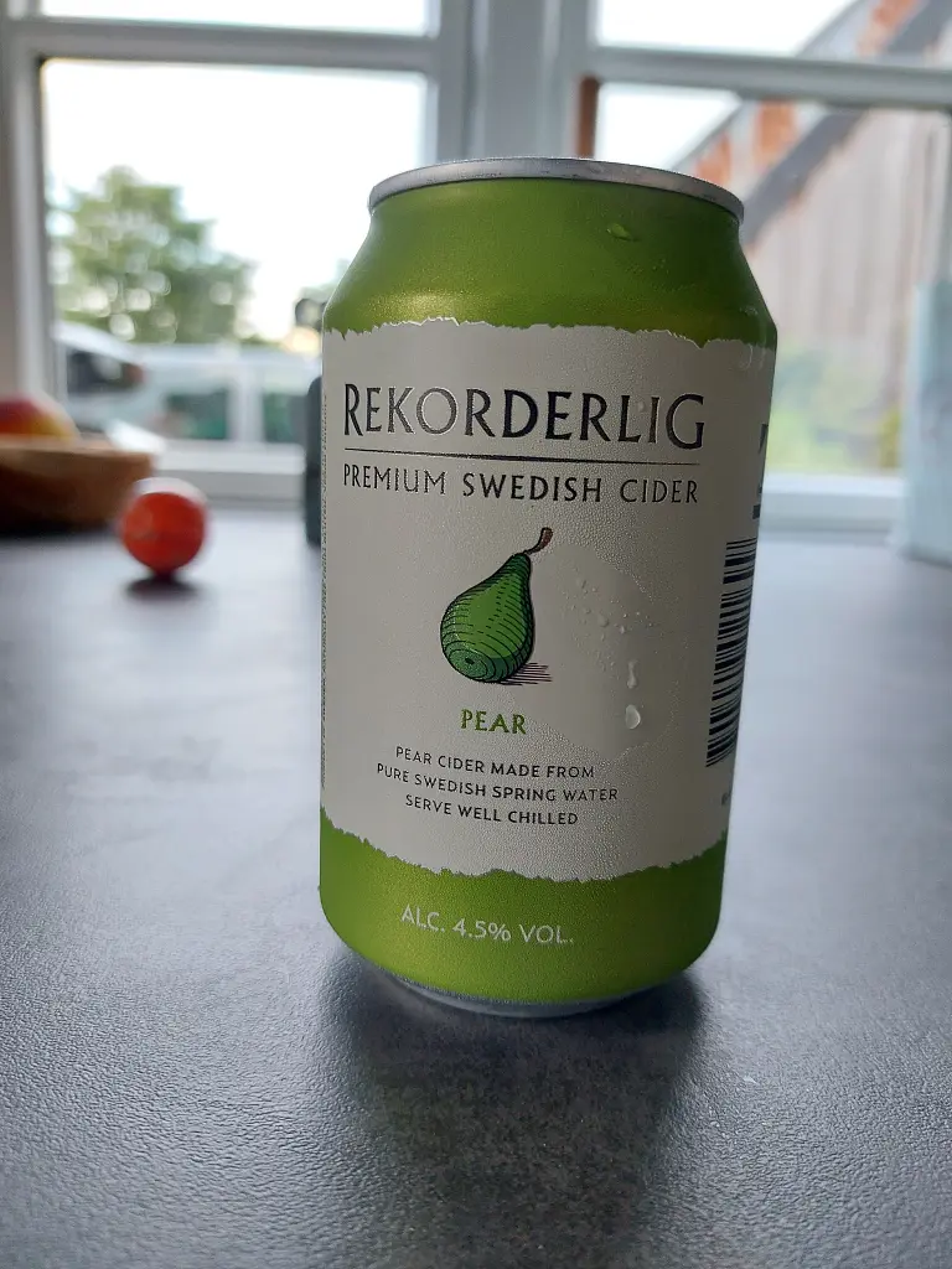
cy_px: 634
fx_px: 880
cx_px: 476
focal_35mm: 24
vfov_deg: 71.6
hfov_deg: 56.8
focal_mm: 5.23
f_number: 1.8
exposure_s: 1/50
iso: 320
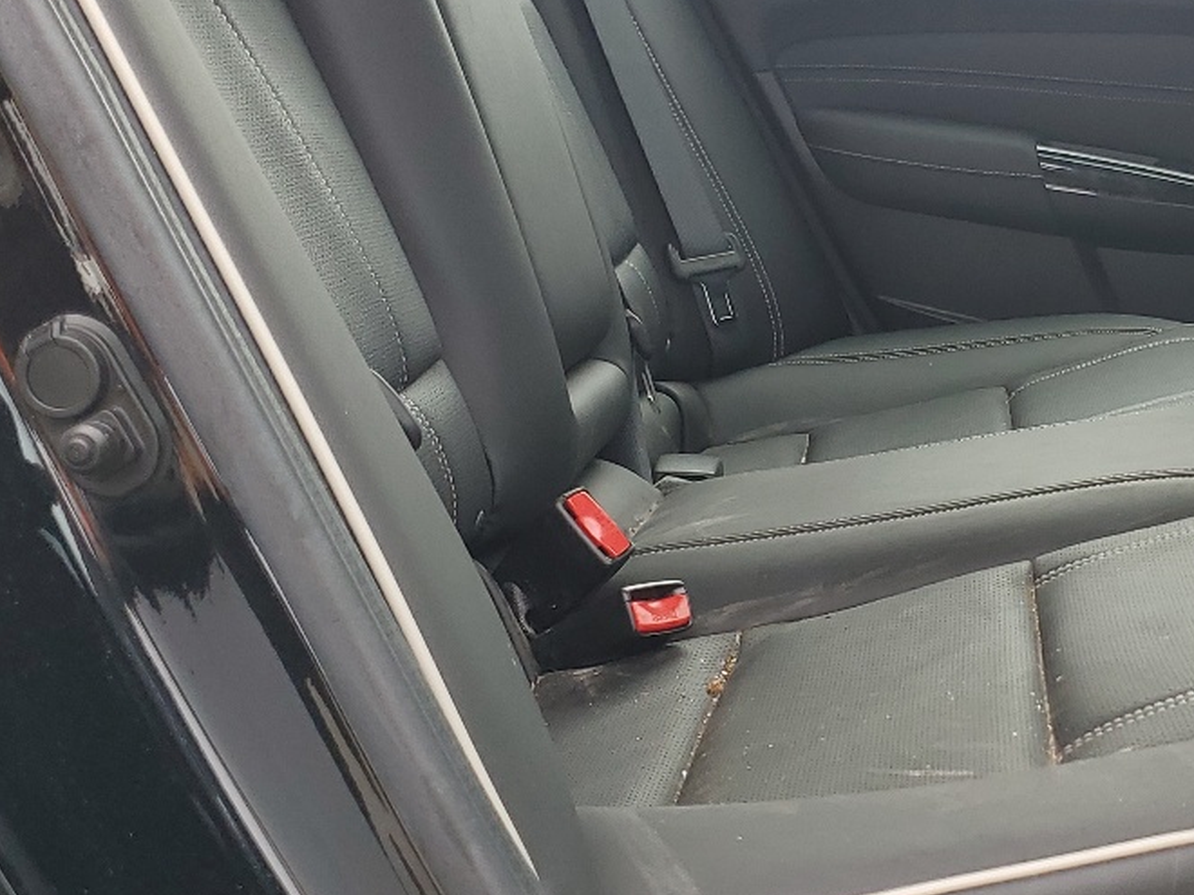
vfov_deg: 23.2
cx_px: 982
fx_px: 2173
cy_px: 324
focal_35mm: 63
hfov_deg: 29.9
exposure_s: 1/333
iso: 50
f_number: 1.5
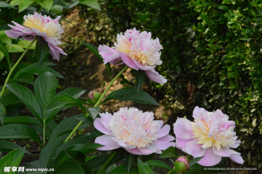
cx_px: 131
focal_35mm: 232
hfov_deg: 8.9
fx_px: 1691
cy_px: 87
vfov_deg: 5.9
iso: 4000
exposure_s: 1/250
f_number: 32
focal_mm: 155
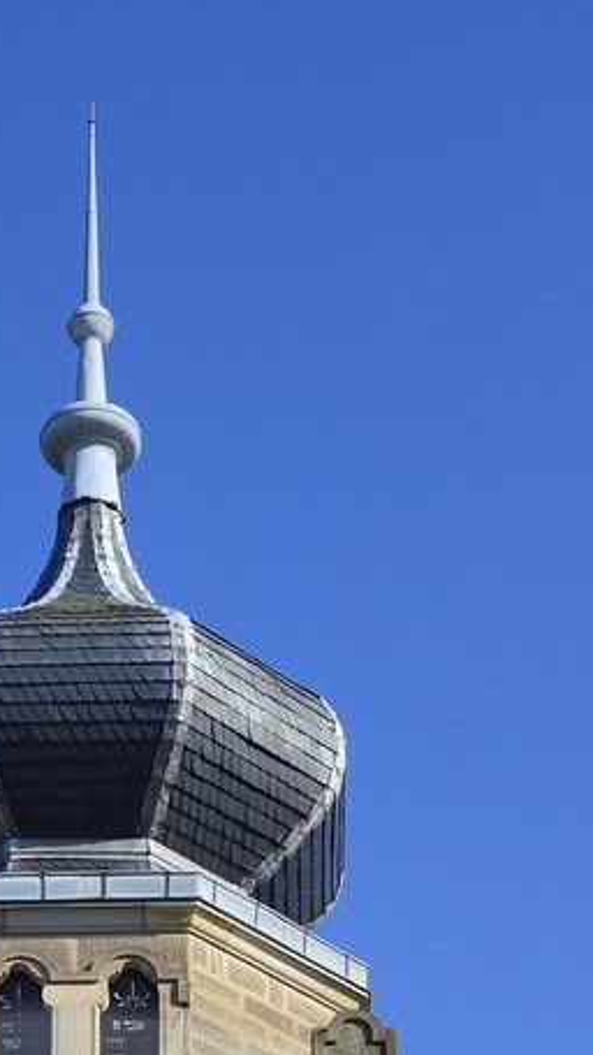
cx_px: 51
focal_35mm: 140
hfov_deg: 8.6
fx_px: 3913
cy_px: 1734
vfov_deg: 14.0
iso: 200
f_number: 9
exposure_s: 1/320
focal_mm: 38
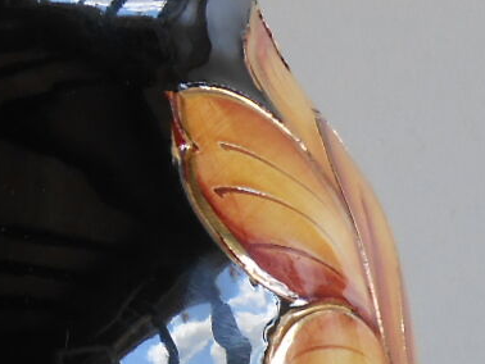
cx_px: -119
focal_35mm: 110
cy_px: 582
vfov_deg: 12.6
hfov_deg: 17.0
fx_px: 1542
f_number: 3.5
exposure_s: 1/60
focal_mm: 4.6
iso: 80
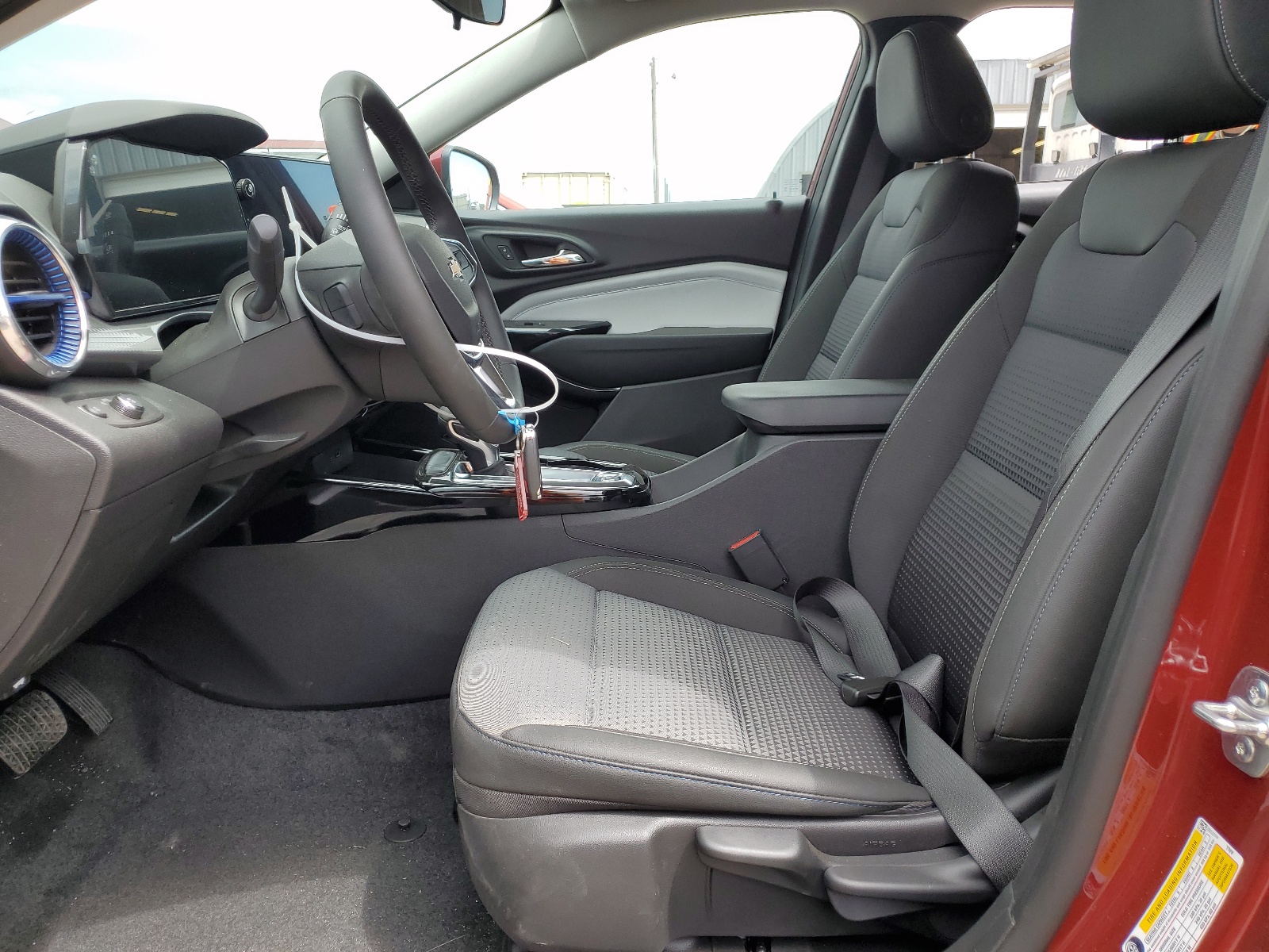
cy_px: 476
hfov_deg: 67.3
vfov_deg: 53.1
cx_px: 634
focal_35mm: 26
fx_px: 953
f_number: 1.5
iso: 50
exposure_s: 1/667
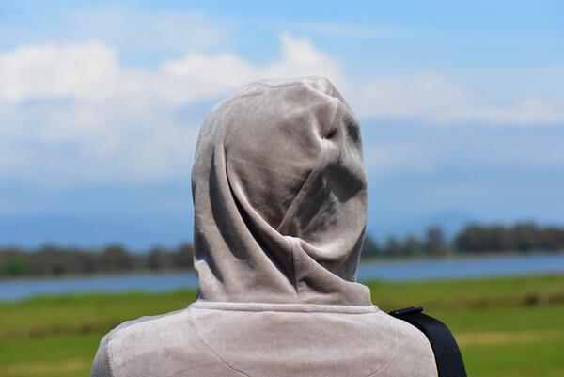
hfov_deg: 19.4
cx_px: 282
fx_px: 1646
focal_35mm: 105
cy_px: 188
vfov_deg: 13.1
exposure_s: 1/320
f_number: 9
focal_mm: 105
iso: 100
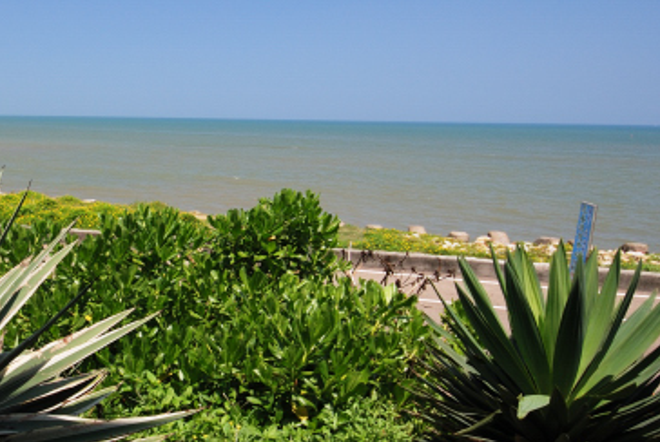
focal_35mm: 33
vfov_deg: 40.1
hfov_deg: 52.5
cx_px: 111
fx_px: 606
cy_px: 207
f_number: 9
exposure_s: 1/100
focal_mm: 10
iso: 100
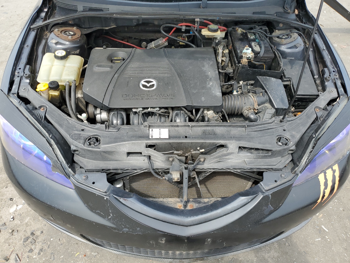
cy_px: 132
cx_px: 175
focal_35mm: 26
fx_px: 263
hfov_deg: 67.3
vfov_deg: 53.1
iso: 50
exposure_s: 1/769
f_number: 1.5
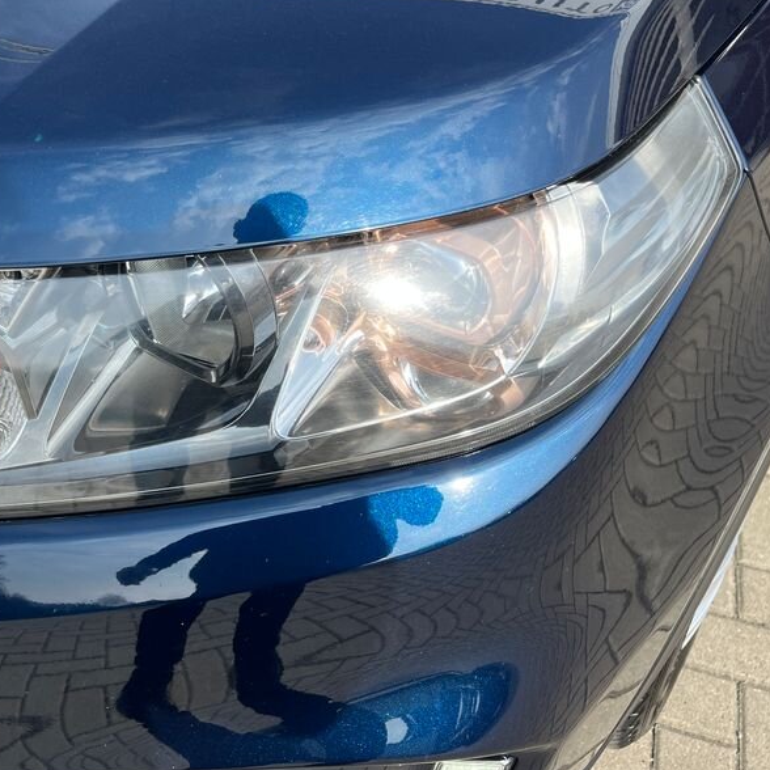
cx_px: 232
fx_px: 1007
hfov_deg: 41.1
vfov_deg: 41.6
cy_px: 304
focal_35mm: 40
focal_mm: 5.1
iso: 50
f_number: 1.6
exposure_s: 1/1477
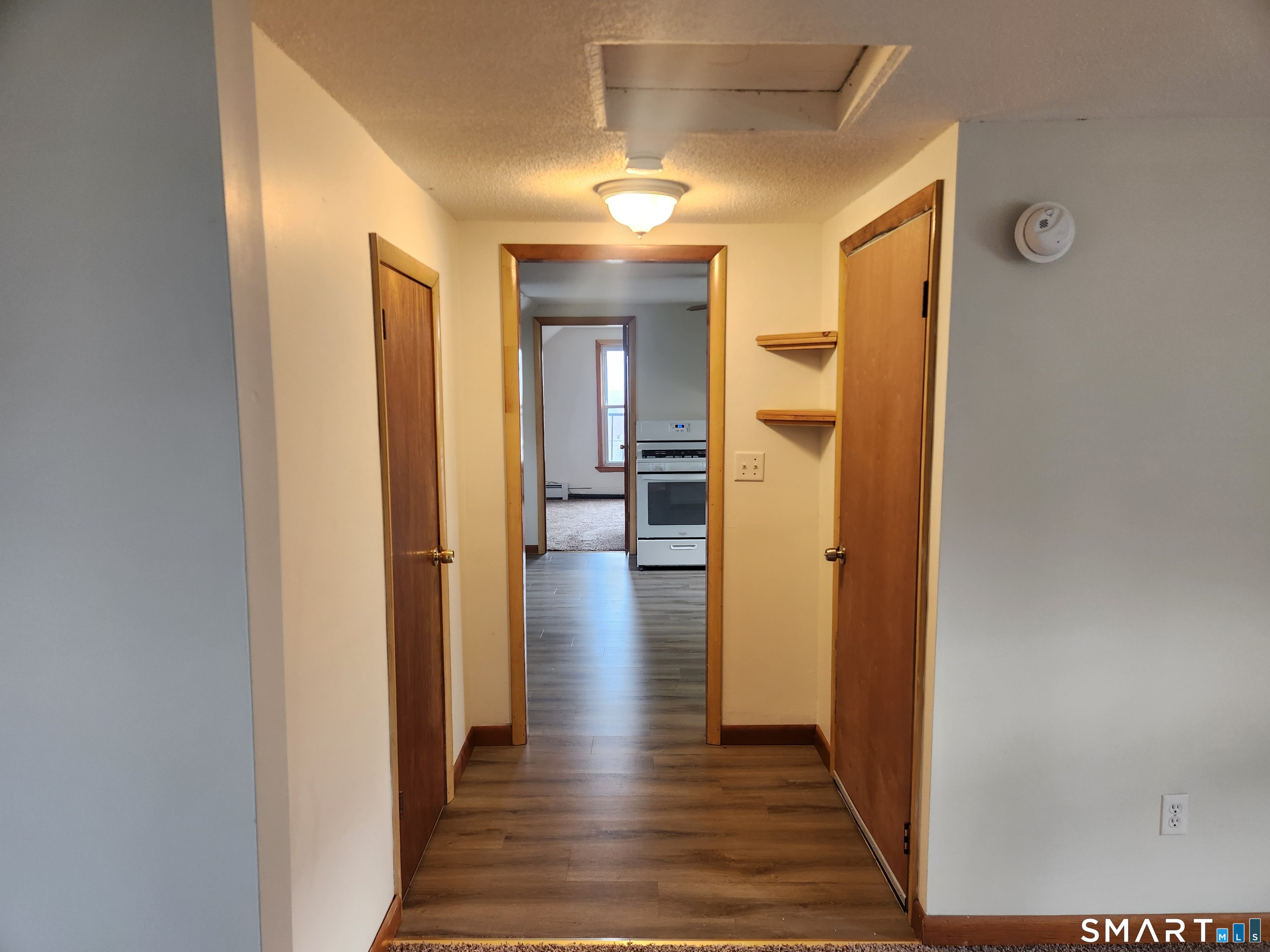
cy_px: 476
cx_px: 635
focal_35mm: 23
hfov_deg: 73.9
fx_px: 844
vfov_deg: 58.9
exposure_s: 1/120
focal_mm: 5.4
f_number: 1.8
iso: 160
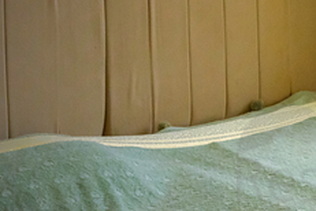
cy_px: 169
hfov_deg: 22.0
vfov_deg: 16.1
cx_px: 401
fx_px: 737
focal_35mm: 84
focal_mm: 18
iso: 5000
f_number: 5.6
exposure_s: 1/1250
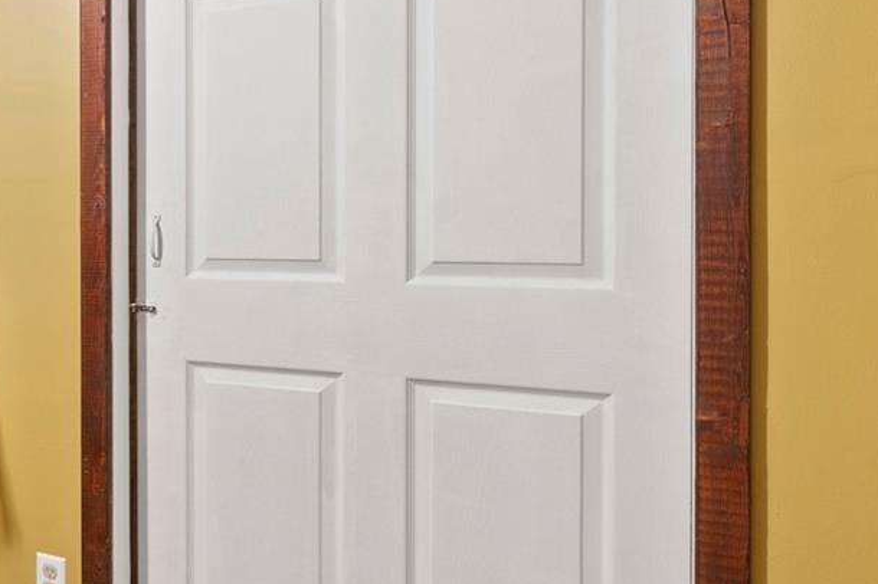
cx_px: -425
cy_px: 247
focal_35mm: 47
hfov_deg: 28.3
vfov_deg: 28.6
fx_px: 1146
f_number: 9
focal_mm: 14
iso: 200
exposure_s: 8
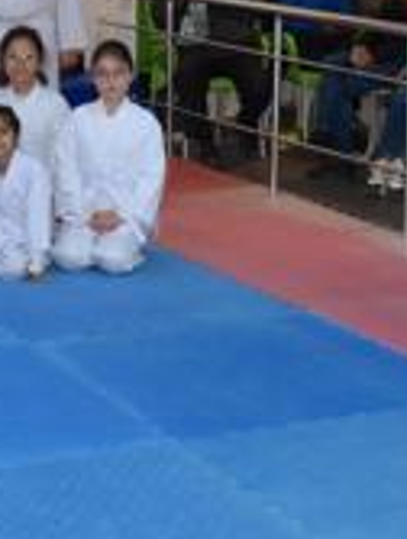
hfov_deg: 13.9
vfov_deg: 17.8
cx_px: 40
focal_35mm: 106
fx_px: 1655
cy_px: -58
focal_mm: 20
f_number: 3.5
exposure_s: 1/60
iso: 450
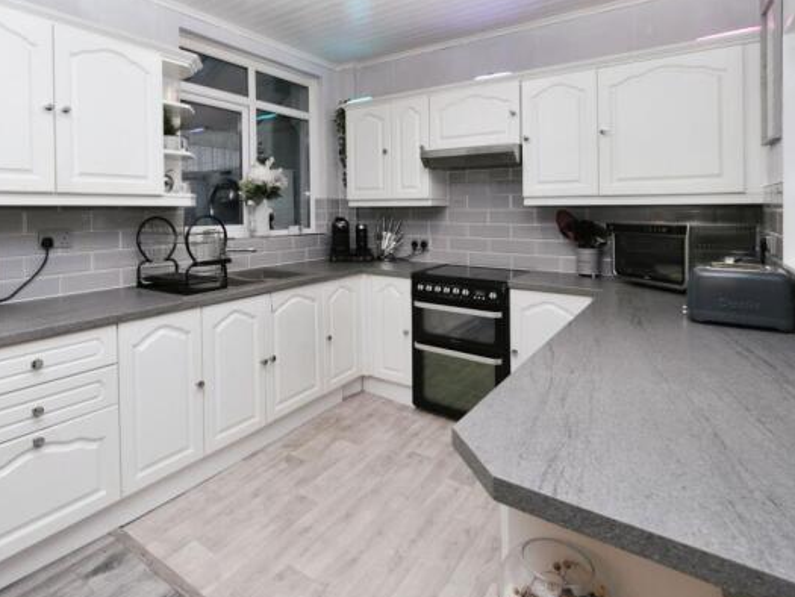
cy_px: 320
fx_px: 413
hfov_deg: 86.4
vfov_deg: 71.5
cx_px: 311
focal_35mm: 18
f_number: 4.5
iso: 320
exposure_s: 1/110
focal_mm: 10
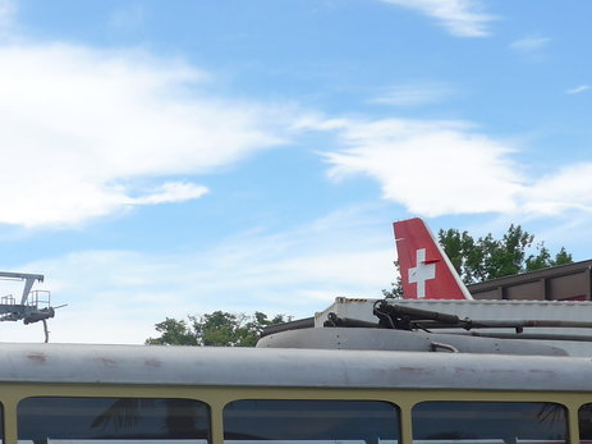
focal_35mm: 114
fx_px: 1949
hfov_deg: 17.3
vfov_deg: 12.9
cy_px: 415
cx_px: 308
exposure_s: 1/2000
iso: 80
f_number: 2.8
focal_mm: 9
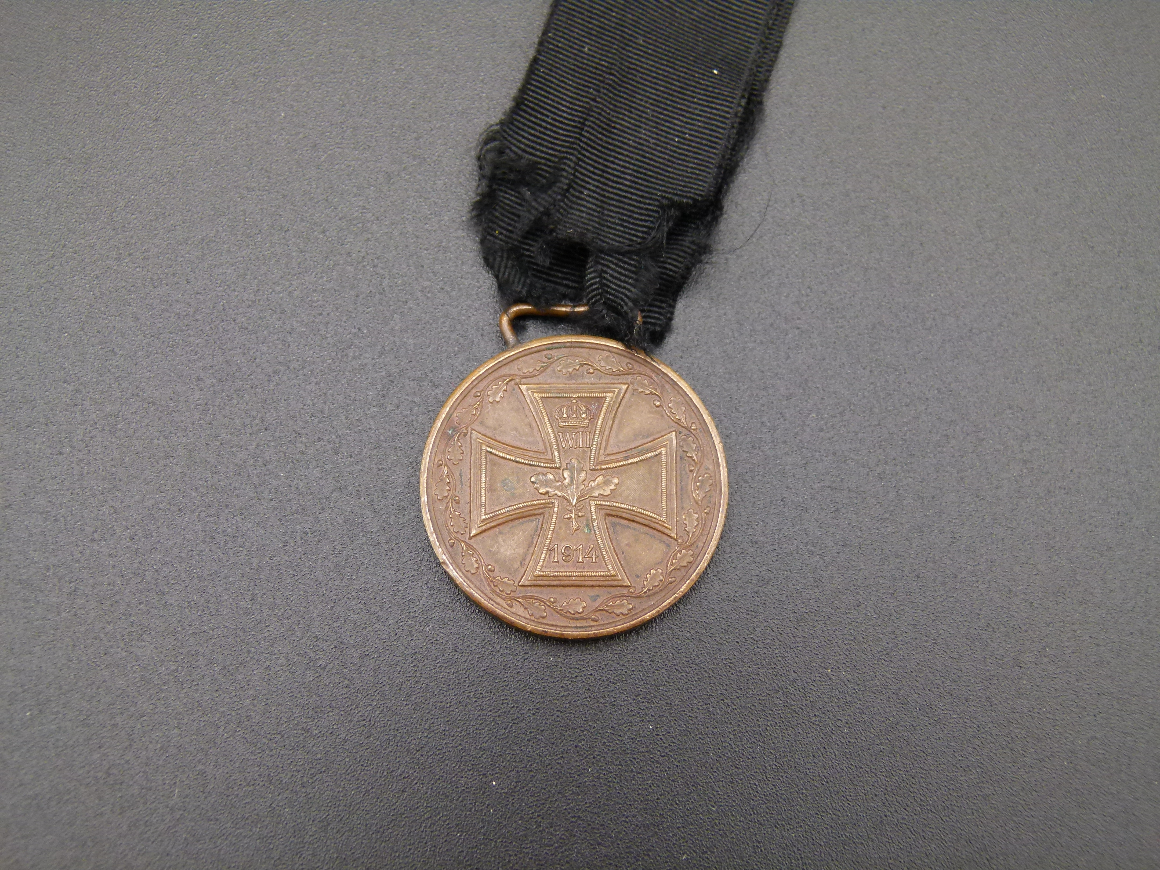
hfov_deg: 39.7
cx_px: 580
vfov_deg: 30.3
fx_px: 1609
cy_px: 435
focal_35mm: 48
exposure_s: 1/60
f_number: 3.2
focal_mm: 8.7
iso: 160
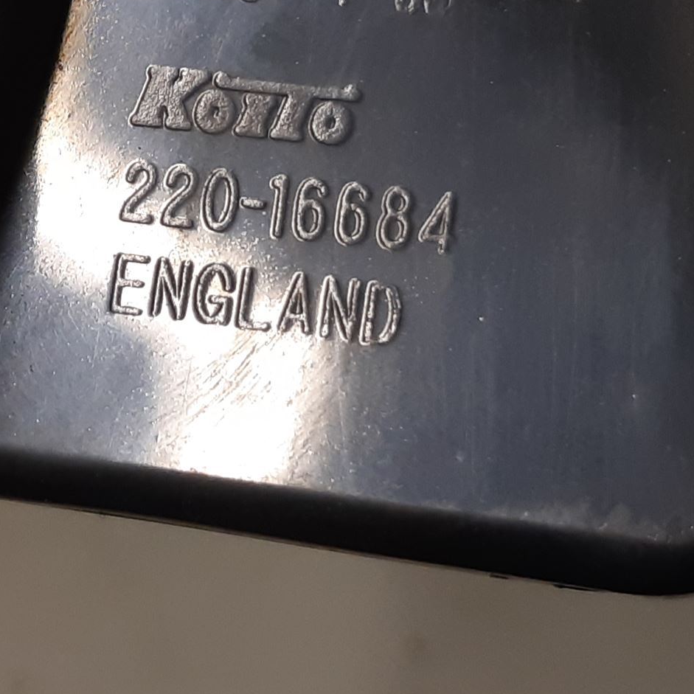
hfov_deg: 32.6
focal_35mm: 50
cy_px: 230
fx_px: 1134
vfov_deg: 33.7
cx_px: 93
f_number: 1.7
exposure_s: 1/50
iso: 100
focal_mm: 3.93
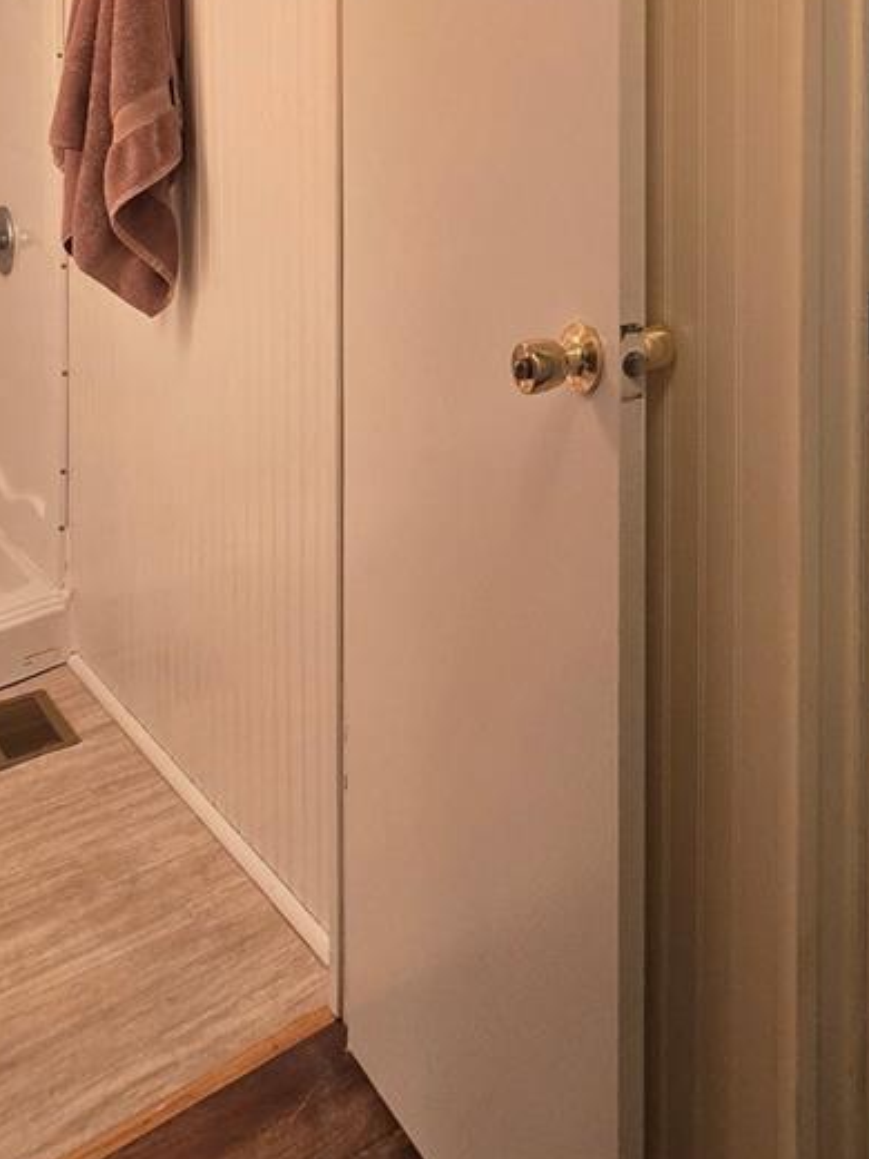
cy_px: 129
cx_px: 800
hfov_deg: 42.5
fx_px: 1004
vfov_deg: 53.0
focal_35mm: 30
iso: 125
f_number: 2.2
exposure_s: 1/60
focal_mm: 2.2
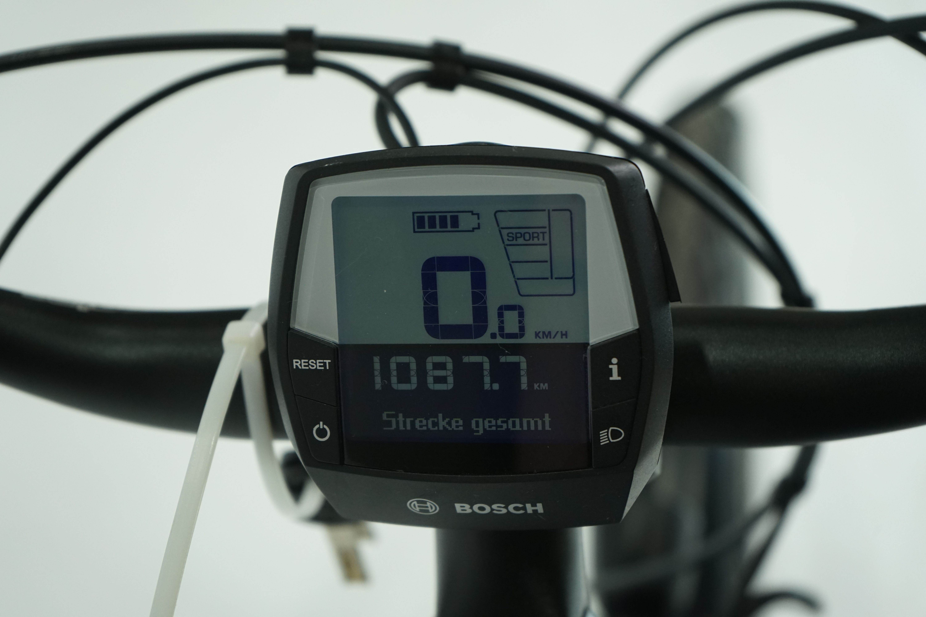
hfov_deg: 28.8
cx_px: 463
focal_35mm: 70
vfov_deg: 19.5
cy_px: 308
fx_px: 1800
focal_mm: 70
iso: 1600
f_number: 6.3
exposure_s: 1/200
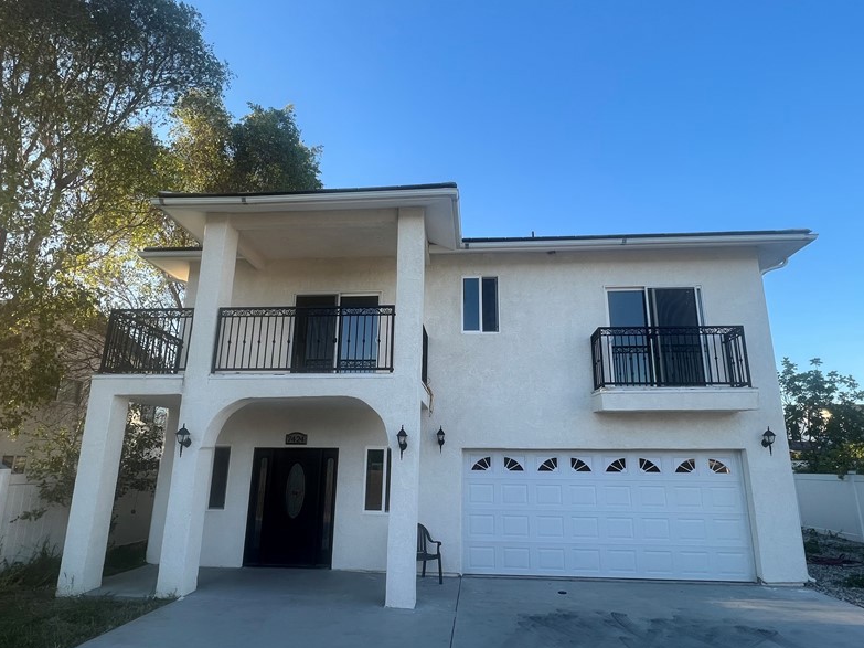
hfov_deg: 91.0
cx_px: 448
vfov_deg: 74.3
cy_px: 370
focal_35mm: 17
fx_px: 424
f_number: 1.8
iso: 32
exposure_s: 1/273
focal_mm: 1.57
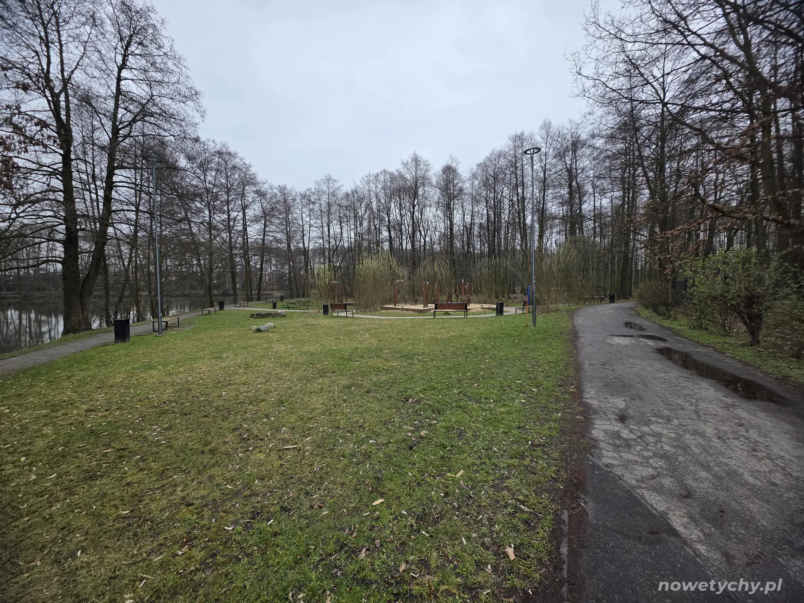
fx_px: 302
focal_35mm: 13
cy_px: 302
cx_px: 402
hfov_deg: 106.2
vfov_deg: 89.9
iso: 40
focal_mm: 2.2
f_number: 1.9
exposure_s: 1/832
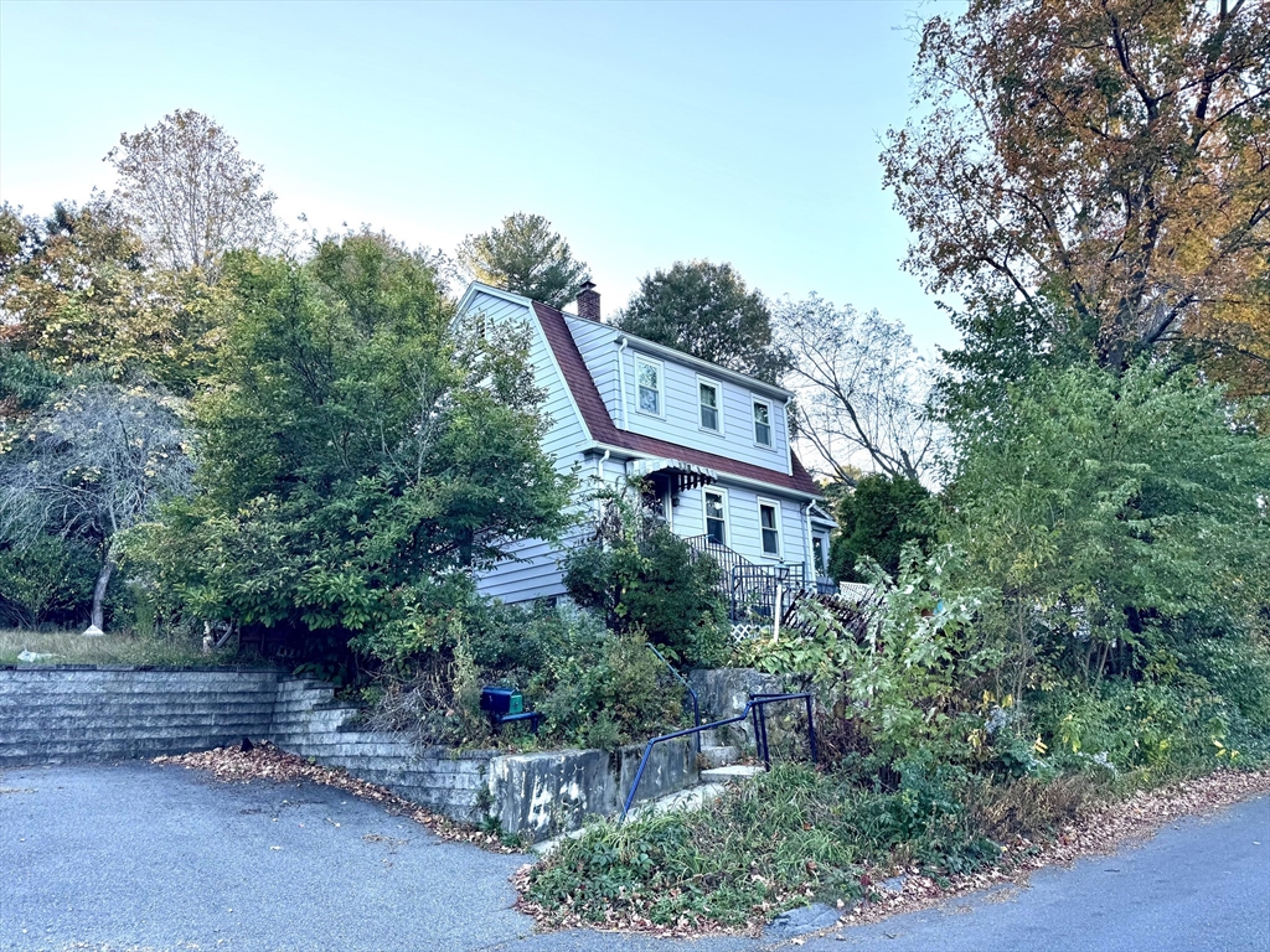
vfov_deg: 56.8
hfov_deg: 71.6
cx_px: 635
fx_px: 881
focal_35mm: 24
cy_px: 476
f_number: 1.78
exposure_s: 1/633
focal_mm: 6.76
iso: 80
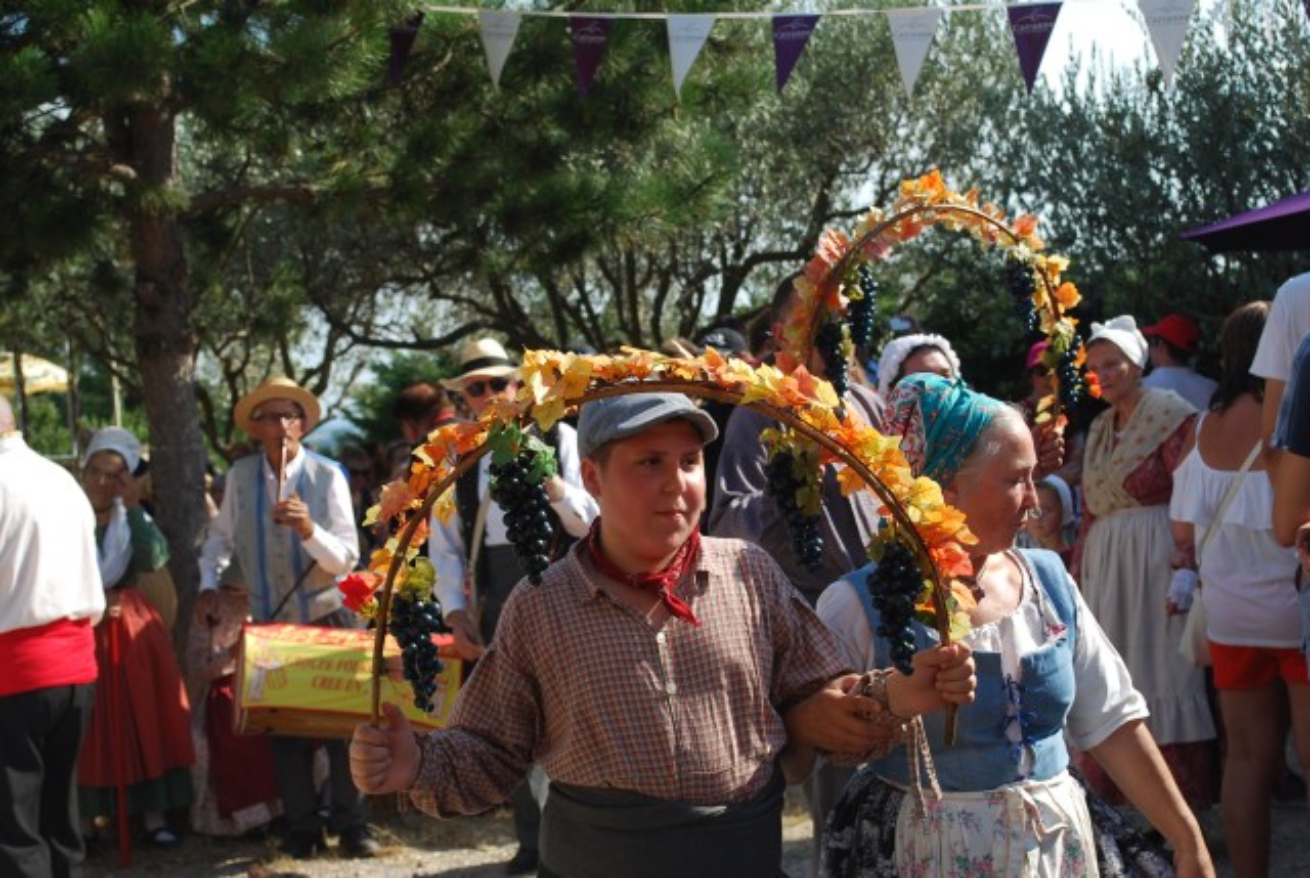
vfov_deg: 21.6
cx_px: 655
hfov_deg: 31.8
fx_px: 2296
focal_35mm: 63
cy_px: 439
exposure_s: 1/200
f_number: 7.1
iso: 100
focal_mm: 42
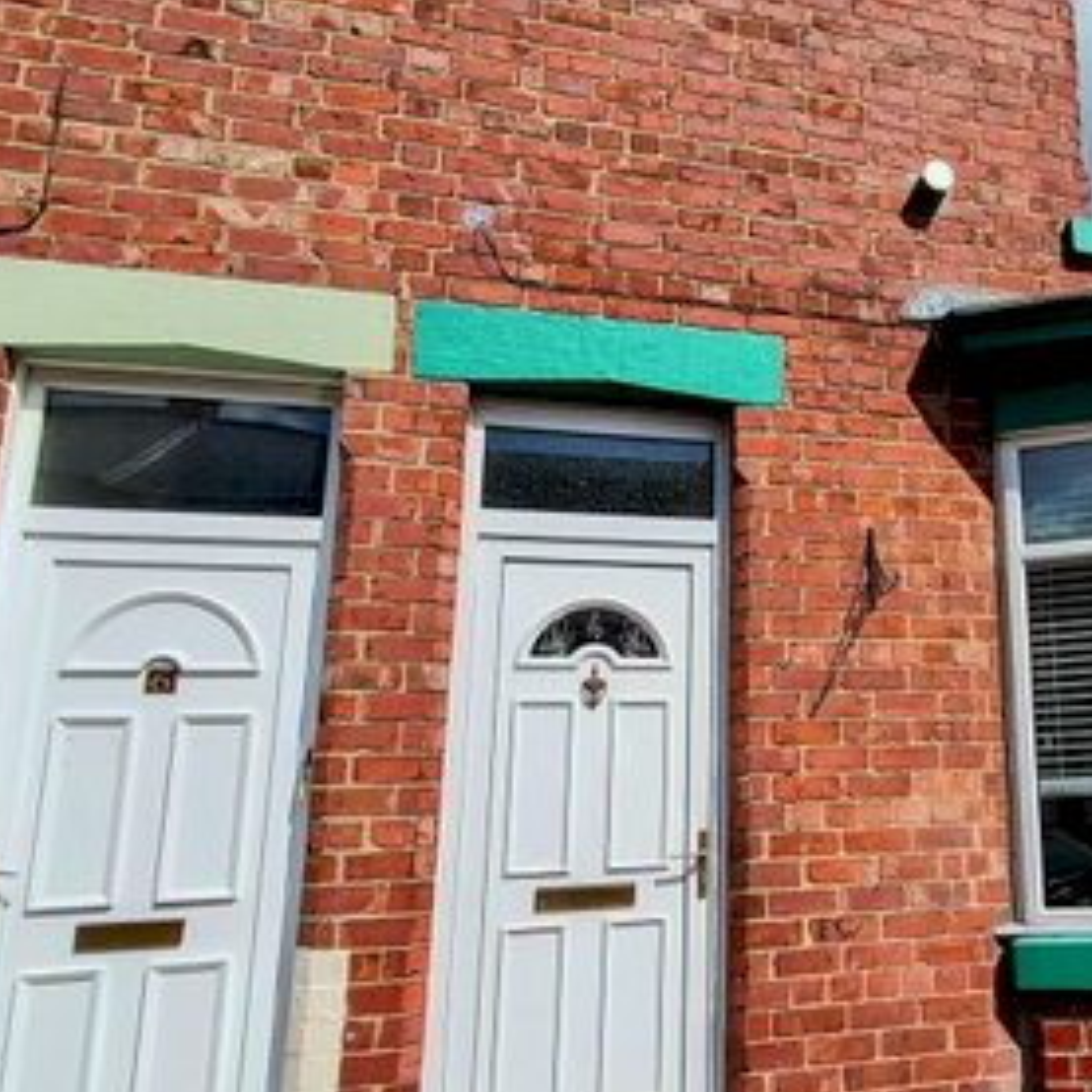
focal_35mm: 29
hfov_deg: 51.1
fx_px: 1035
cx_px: 919
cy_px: 550
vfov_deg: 55.6
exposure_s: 1/2512
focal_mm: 1.74
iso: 50
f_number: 2.2
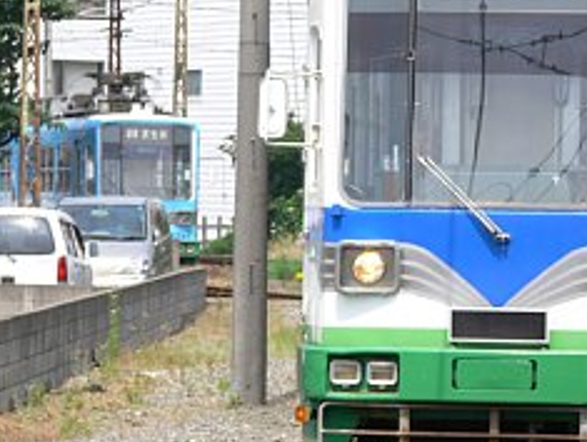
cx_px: 430
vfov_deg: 5.3
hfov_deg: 7.0
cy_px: 95
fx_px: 4789
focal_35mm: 282
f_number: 5.6
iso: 80
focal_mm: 35
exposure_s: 1/250
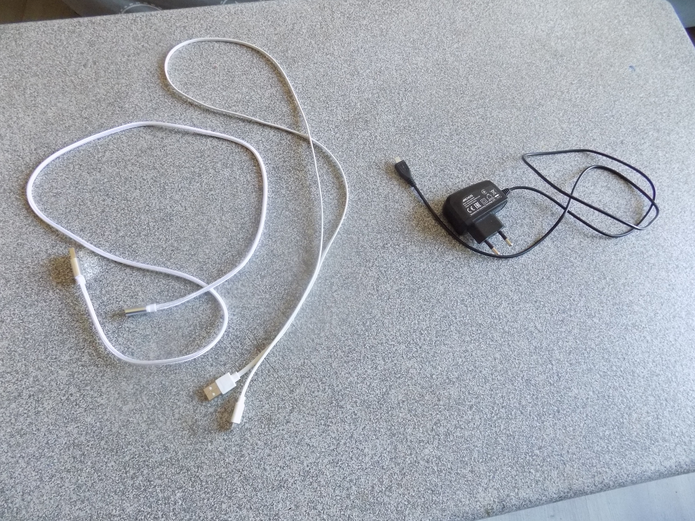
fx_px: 462
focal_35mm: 23
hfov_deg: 73.9
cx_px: 348
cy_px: 260
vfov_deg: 58.9
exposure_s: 1/25
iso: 400
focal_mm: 4
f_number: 3.1
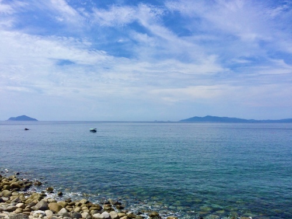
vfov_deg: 45.4
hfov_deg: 58.4
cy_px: 110
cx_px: 146
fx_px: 261
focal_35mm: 31
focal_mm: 3.3
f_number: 2.4
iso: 25
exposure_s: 1/3135
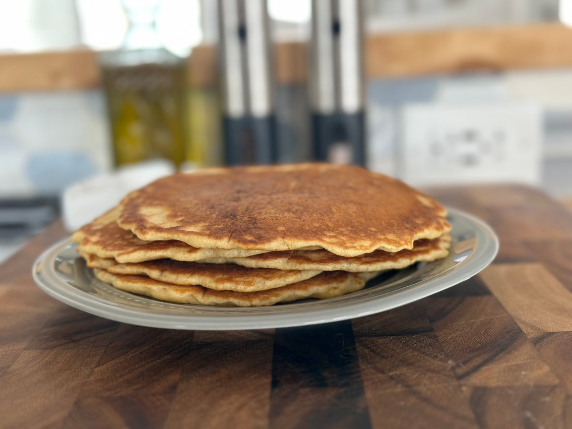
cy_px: 214
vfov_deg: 30.3
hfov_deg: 39.7
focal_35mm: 48
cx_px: 286
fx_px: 793
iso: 160
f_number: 1.78
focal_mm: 6.86
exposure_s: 1/60
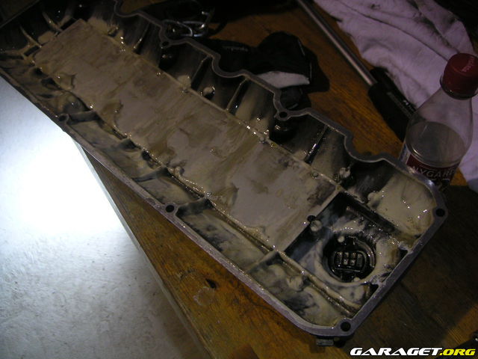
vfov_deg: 37.7
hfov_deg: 49.0
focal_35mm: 38
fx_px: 525
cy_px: 180
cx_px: 239
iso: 100
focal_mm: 6
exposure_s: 1/20
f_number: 2.8
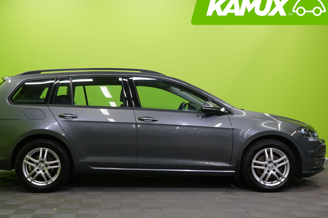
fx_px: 392
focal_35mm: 43
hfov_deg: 45.3
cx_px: 137
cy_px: 117
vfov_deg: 31.2
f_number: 5.6
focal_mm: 33
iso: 500
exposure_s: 1/30
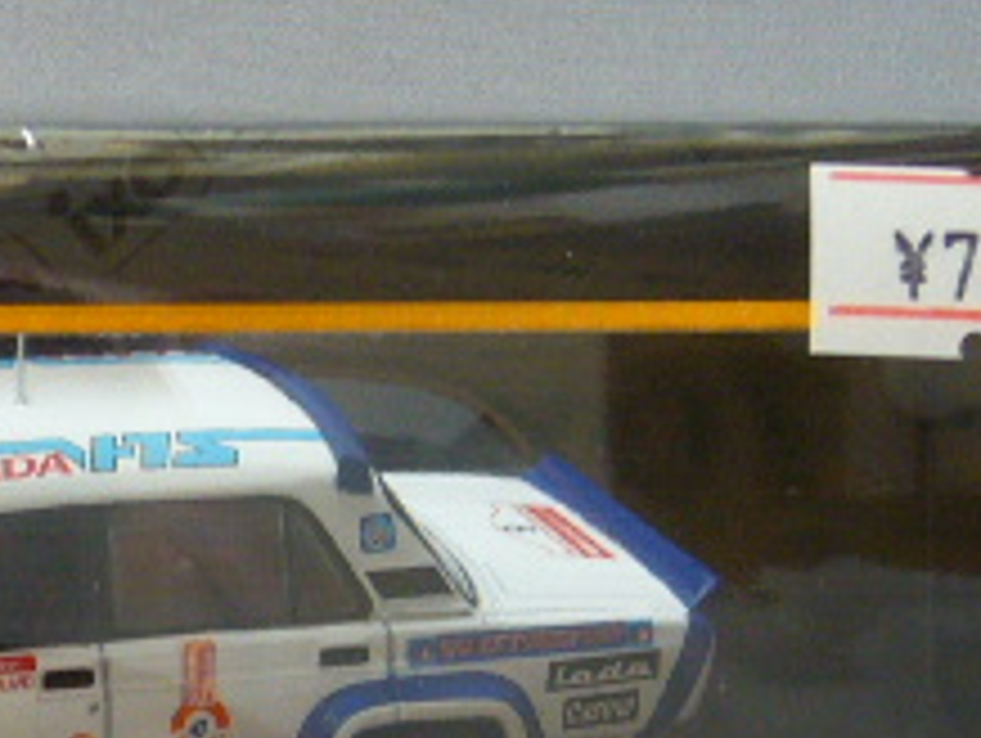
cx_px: 63
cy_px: 680
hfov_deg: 8.9
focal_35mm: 220
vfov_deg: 6.8
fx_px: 6242
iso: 100
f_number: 3.5
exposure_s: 1/13
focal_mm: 9.1
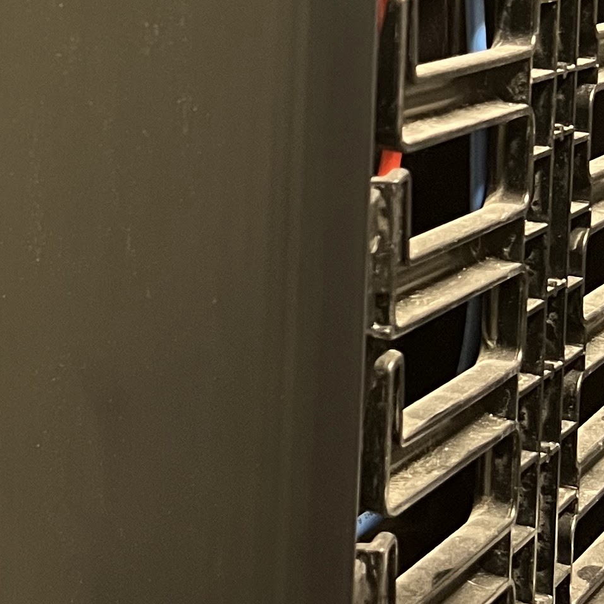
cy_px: -114
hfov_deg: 16.5
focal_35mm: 97
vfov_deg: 17.1
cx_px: -279
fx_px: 1915
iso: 400
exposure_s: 1/60
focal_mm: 5.7
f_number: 1.5
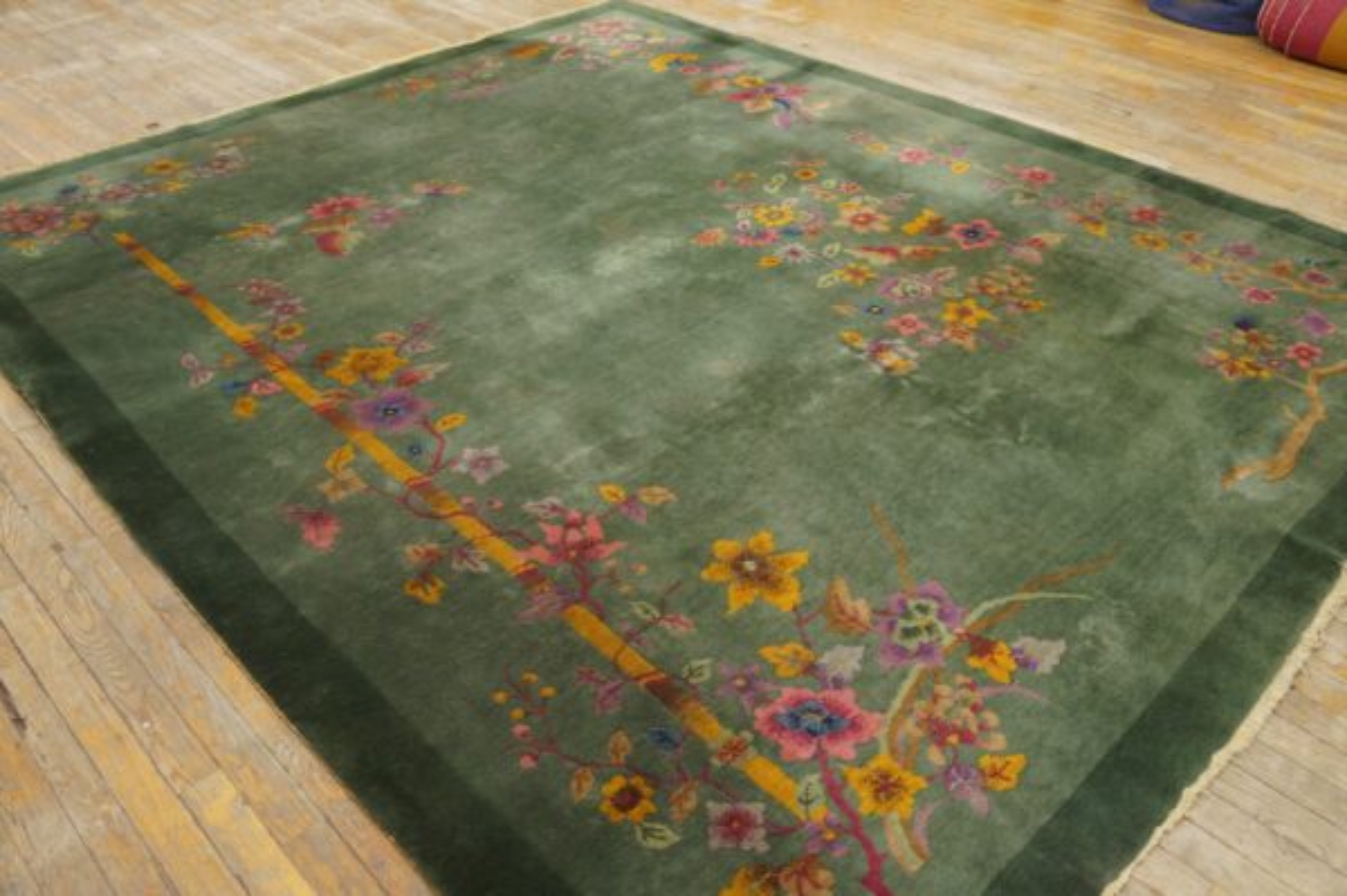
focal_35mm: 30
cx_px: 674
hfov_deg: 62.0
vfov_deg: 43.5
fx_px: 1122
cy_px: 448
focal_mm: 20
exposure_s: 1/60
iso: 1250
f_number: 4
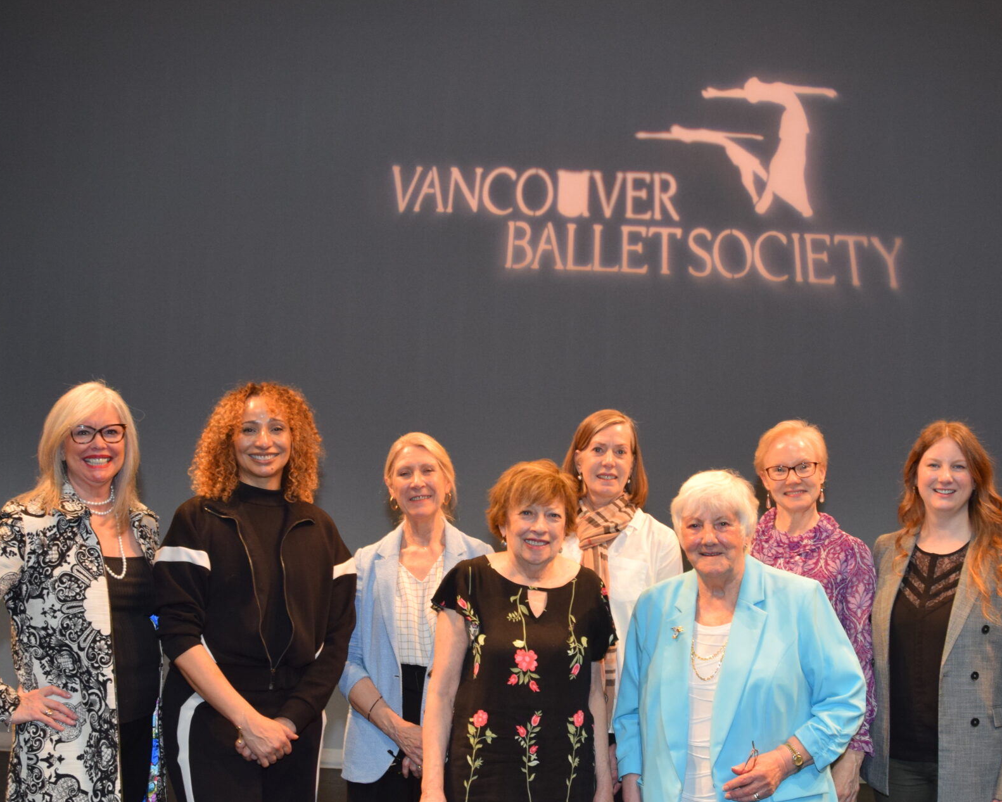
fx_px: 1216
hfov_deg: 44.8
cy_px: 484
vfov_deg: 36.4
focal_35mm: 41
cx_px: 528
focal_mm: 18
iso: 800
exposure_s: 1/100
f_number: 5
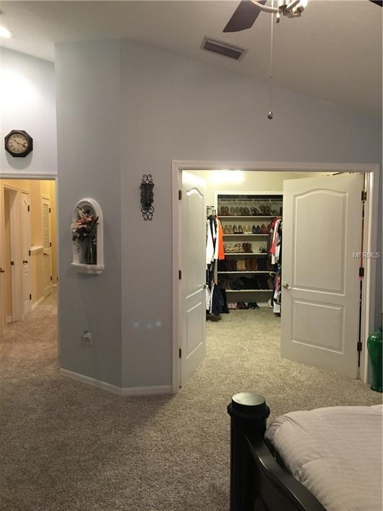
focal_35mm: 29
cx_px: 192
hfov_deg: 48.2
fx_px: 428
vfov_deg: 61.7
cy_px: 256
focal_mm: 4.15
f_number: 2.2
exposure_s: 1/24
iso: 200
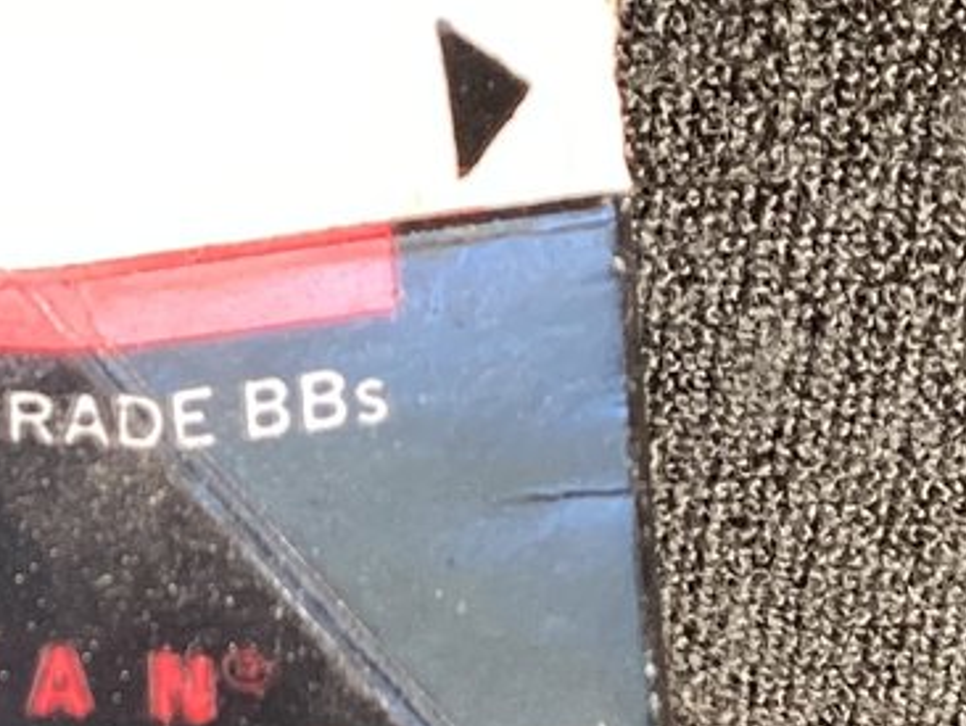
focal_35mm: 128
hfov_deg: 15.1
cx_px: 22
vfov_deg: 11.5
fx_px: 3574
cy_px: 733
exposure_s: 1/60
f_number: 2.4
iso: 250
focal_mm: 3.3
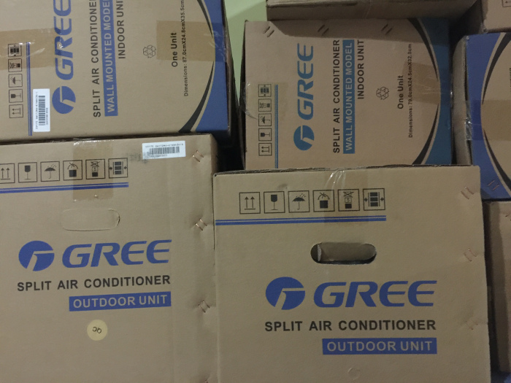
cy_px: 192
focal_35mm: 29
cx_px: 256
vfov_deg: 48.2
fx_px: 428
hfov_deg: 61.7
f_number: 2.2
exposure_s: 1/4
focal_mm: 4.15
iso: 160
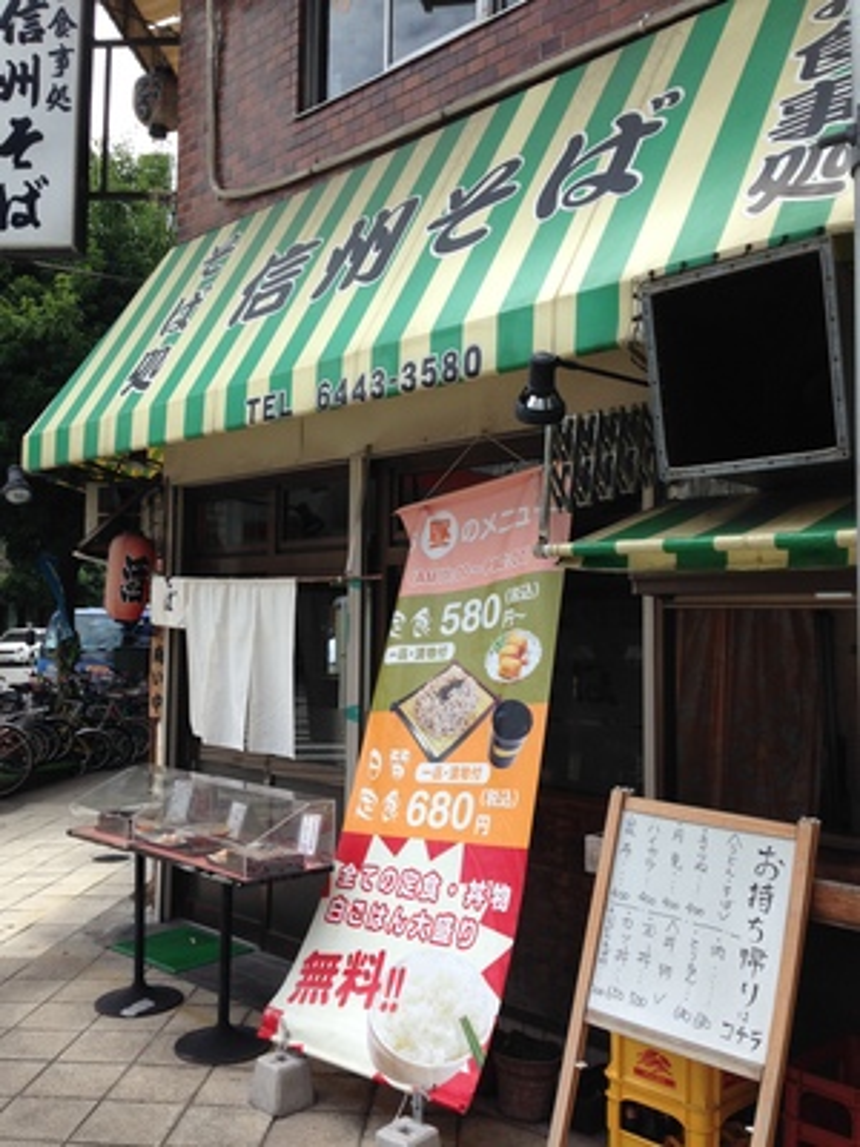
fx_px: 1093
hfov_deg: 42.9
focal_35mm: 33
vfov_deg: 55.4
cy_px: 574
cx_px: 430
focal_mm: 4.12
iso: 50
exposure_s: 1/889
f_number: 2.4
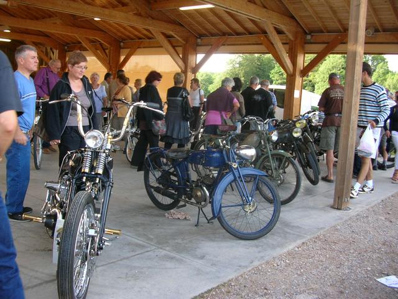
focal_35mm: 37
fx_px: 425
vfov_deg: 38.7
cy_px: 150
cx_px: 199
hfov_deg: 50.1
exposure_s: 1/51.2
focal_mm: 6.2
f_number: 2.9
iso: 50
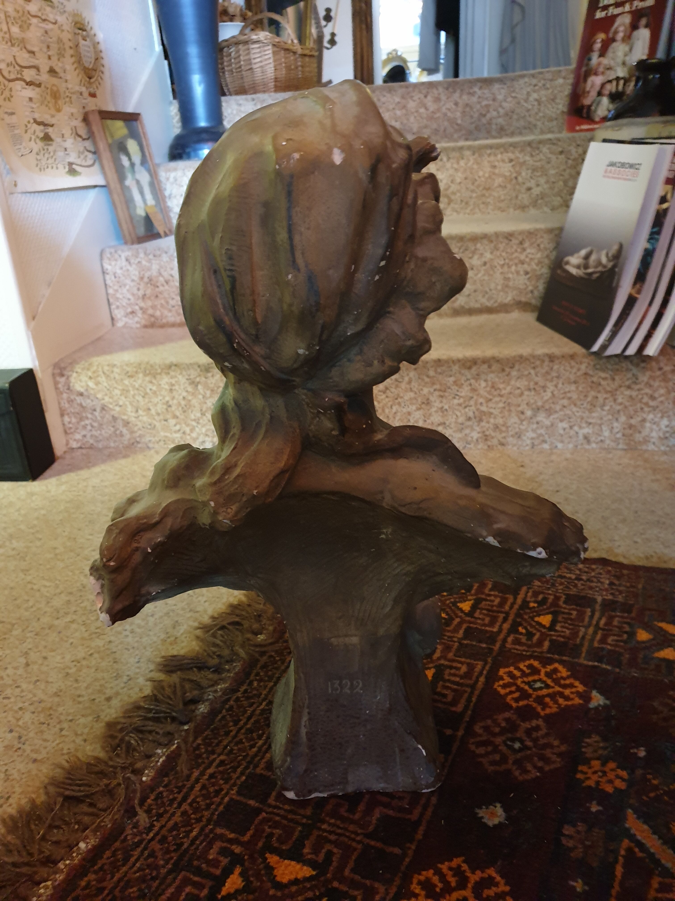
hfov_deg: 53.1
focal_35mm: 26
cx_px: 338
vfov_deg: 67.3
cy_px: 450
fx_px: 676
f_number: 1.5
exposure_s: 1/10
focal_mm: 4.3
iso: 500
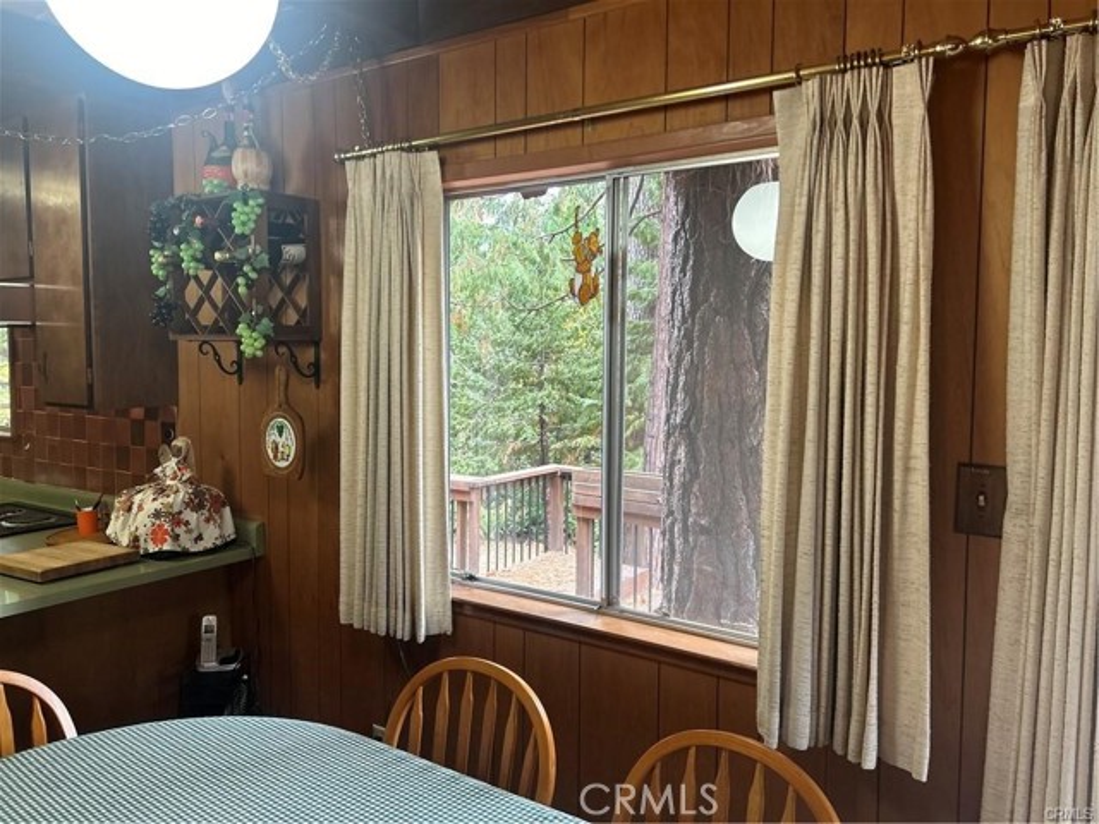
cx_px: 550
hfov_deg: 67.3
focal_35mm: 26
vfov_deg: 53.1
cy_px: 412
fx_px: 825
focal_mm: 5.7
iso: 125
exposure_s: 1/60
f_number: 1.5
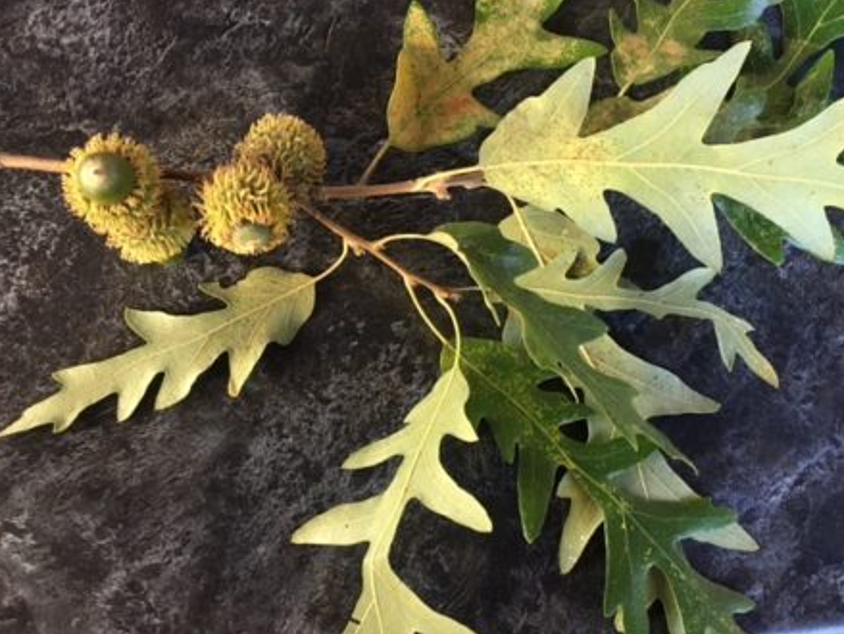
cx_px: 425
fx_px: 805
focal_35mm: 33
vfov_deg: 43.0
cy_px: 320
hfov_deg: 55.3
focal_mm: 4.15
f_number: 2.2
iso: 160
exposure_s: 1/33
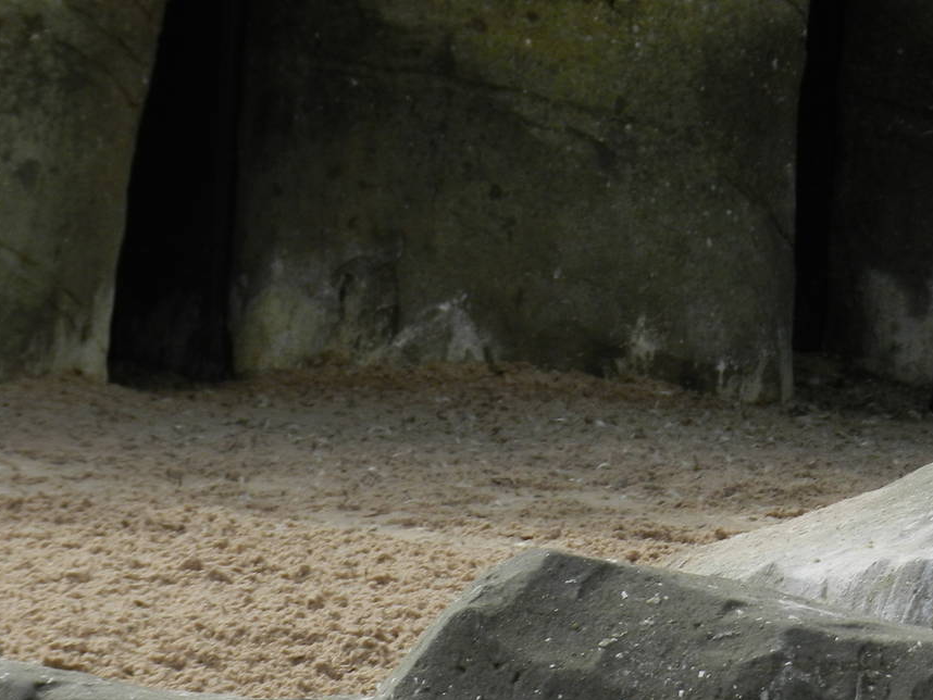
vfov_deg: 4.2
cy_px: 287
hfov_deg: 5.6
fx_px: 9598
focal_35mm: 356
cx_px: 758
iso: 160
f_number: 5.5
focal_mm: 34
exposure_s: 1/640
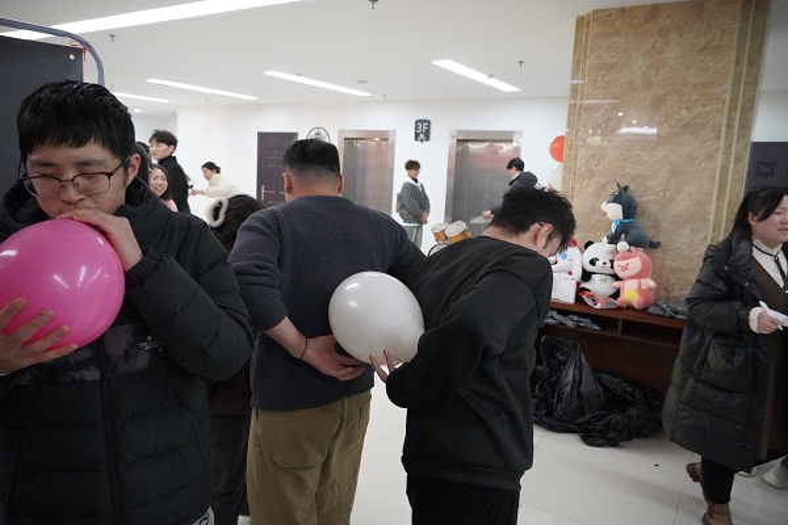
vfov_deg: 47.9
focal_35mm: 27
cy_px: 262
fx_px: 591
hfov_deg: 67.4
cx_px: 394
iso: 6400
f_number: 3.5
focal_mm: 18
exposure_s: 1/125
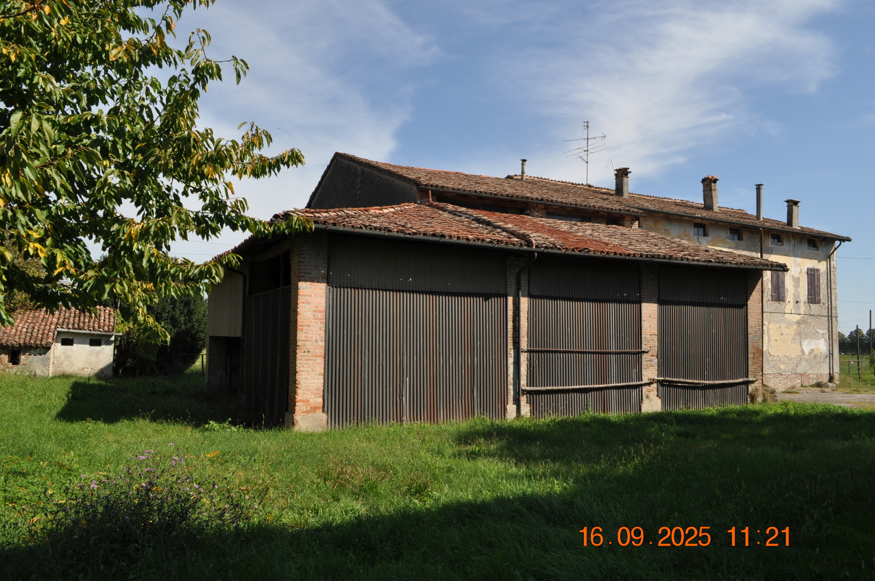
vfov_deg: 47.8
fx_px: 655
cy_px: 290
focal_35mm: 27
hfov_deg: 67.4
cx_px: 438
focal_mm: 18
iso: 200
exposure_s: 1/320
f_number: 9
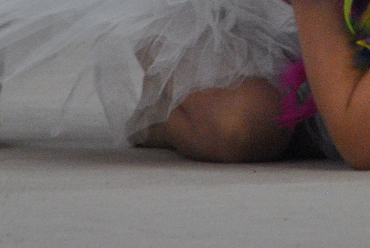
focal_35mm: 1461
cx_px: 449
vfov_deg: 0.9
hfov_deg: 1.4
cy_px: -341
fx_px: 15032
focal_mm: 200
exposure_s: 1/200
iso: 800
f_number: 6.3
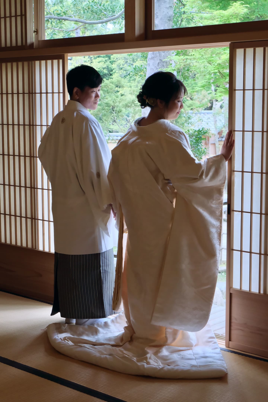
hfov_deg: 21.6
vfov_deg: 31.9
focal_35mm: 63
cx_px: 134
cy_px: 201
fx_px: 703
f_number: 8
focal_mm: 41.8
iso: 3200
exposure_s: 1/250
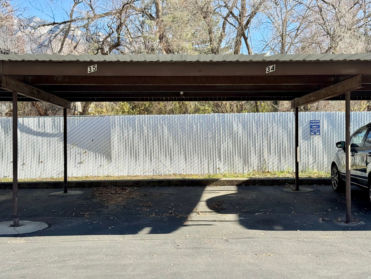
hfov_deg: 39.7
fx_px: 514
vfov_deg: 30.3
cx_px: 186
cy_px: 140
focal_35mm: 48
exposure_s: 1/1770
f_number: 1.78
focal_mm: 6.76
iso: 64
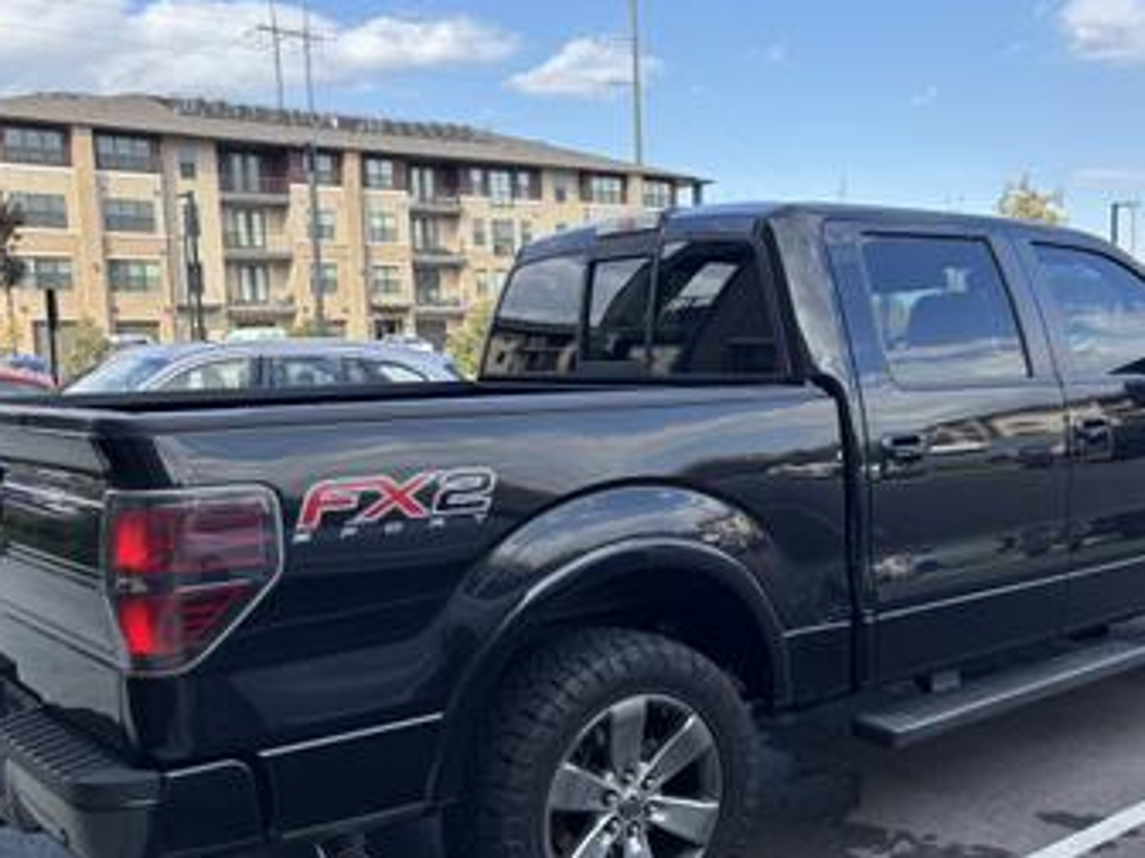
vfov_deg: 36.7
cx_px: 705
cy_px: 507
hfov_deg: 47.5
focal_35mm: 39
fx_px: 1290
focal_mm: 5.96
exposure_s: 1/1164
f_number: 1.6
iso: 50
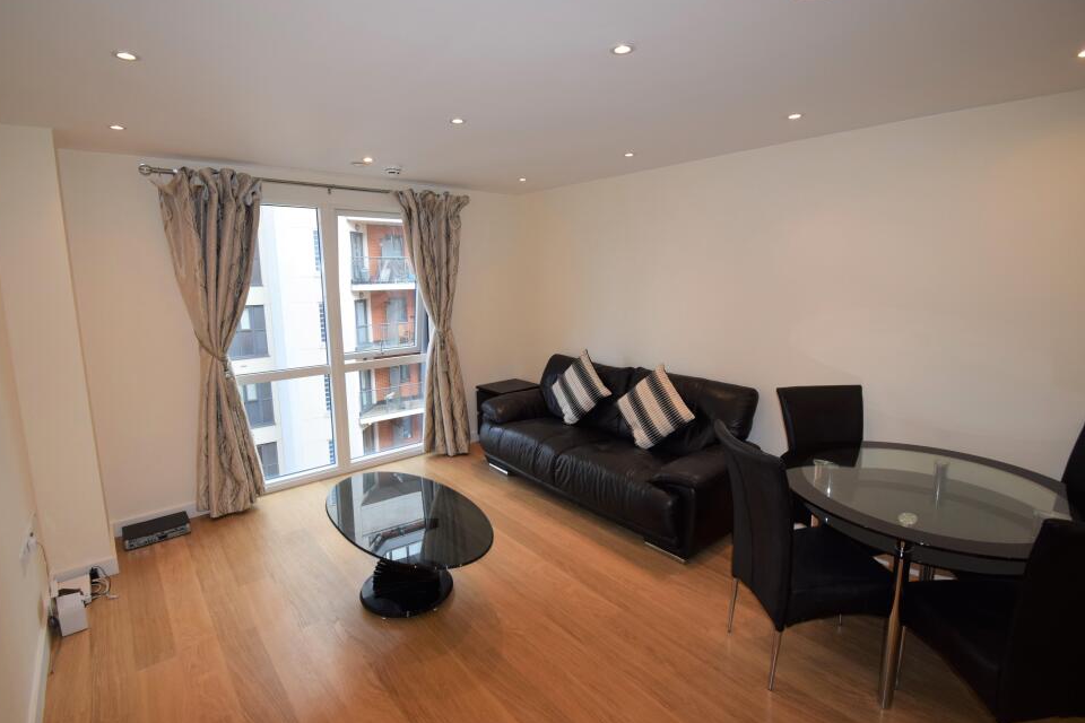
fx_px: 482
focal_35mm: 16
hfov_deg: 96.7
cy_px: 353
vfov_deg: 73.7
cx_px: 526
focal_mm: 10
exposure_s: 1/125
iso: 500
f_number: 5.6
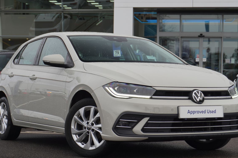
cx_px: 120
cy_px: 77
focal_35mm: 87
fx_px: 573
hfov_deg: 23.5
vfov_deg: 15.7
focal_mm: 41
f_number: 6.3
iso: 100
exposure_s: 1/100
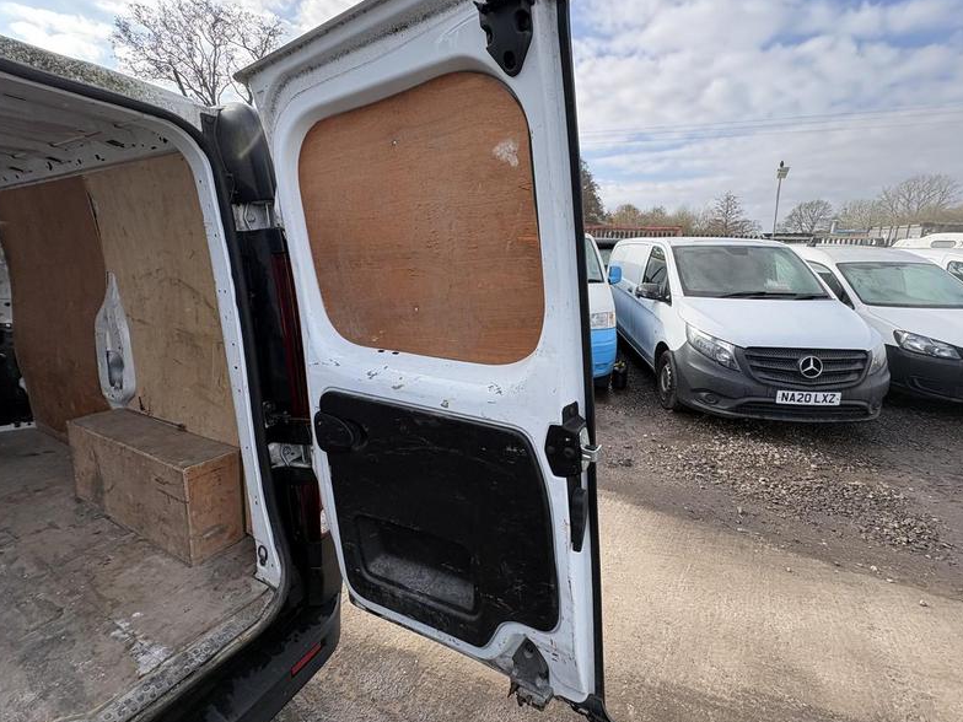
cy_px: 328
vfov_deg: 77.9
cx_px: 497
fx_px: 445
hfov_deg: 94.5
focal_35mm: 16
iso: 50
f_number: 2.2
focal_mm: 2.22
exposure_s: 1/578
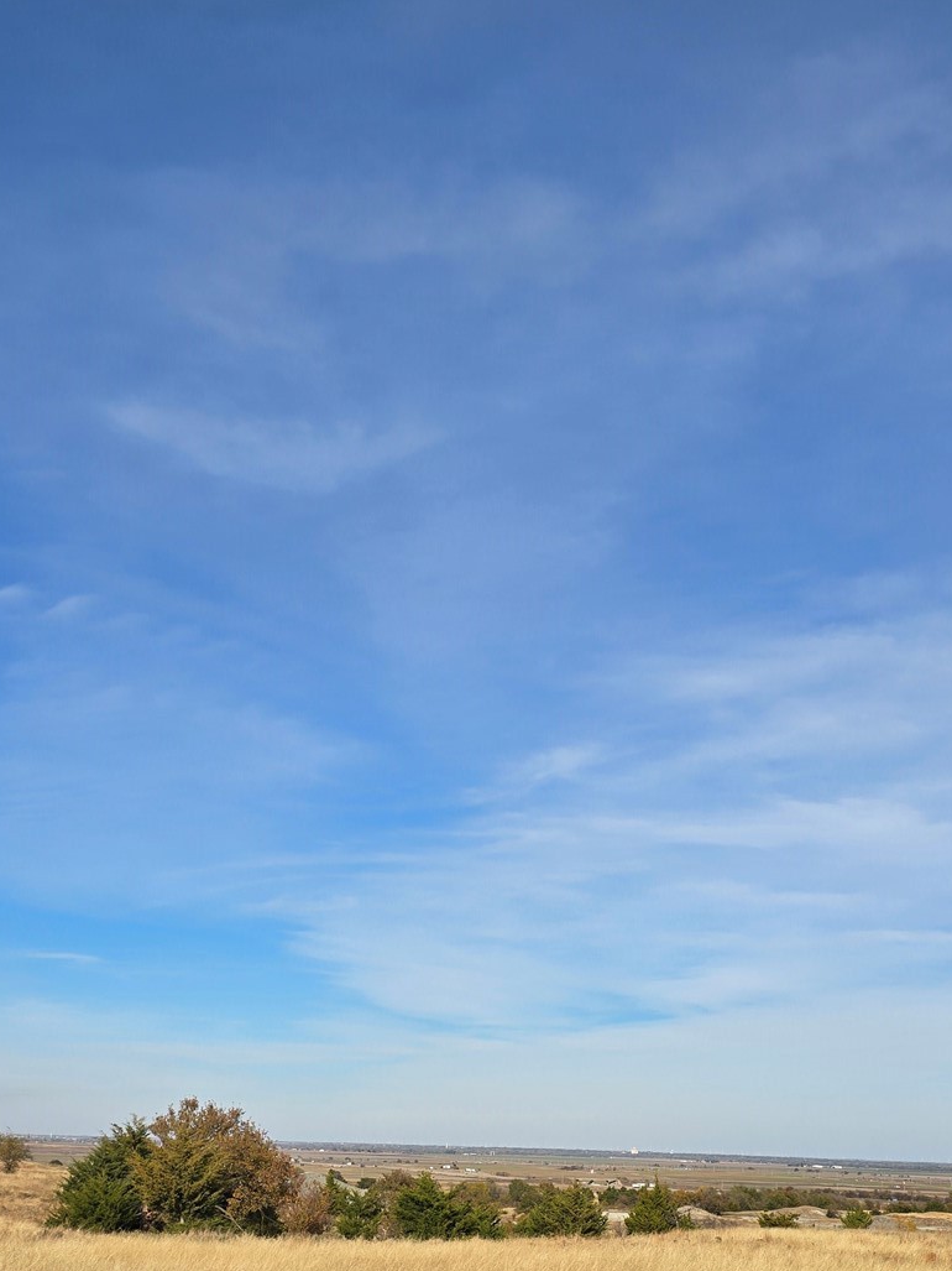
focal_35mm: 43
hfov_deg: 33.5
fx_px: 1577
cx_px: 543
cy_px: 1047
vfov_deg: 41.6
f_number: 1.7
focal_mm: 6.3
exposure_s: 1/1235
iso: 12
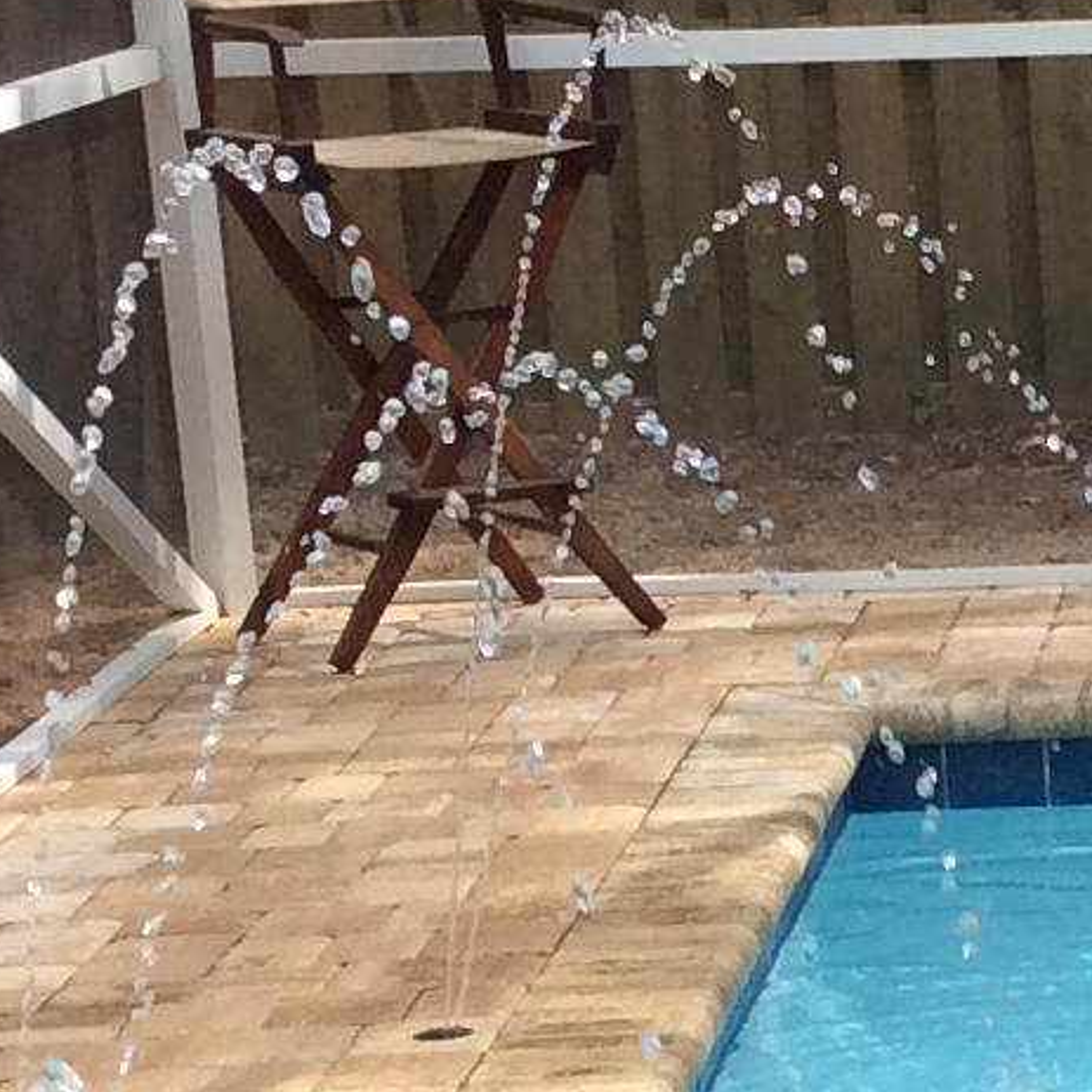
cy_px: 927
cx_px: 1774
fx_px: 5818
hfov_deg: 10.3
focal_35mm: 163
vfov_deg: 10.7
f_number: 2.4
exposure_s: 1/386
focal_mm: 3.3
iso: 32
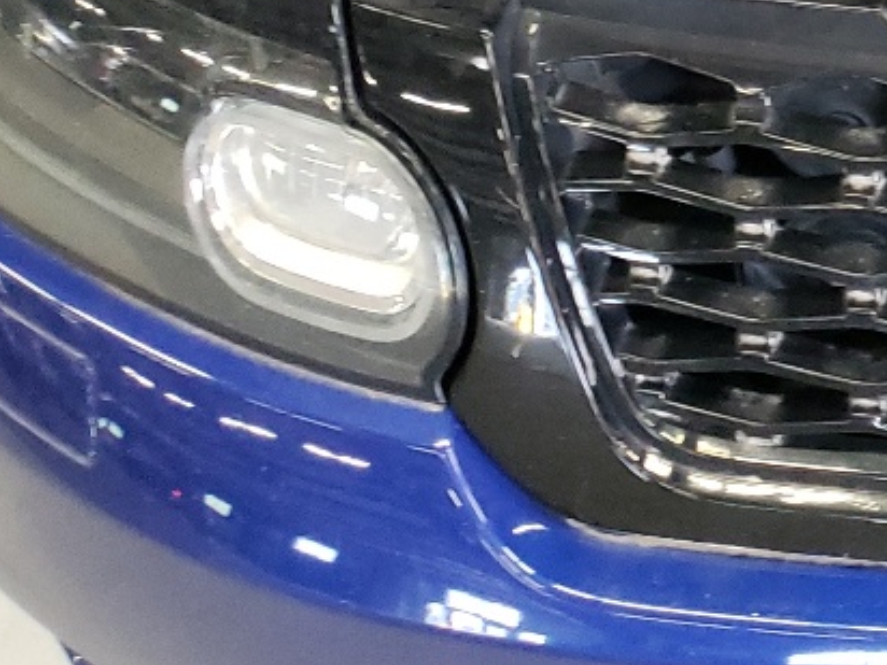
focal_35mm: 101
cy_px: -527
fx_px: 2588
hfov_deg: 16.5
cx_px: 1554
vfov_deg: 13.2
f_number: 1.5
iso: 315
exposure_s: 1/60.2
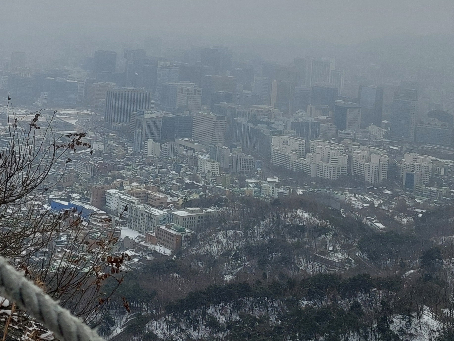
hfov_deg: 30.6
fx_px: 826
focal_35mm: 63
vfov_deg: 22.3
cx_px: 168
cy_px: -5
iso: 40
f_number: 1.8
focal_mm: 5.23
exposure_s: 1/2645
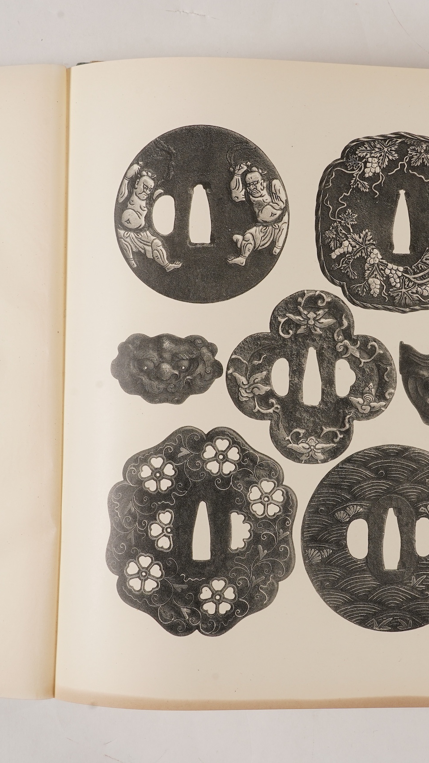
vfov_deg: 34.9
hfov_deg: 19.9
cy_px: 383
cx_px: 308
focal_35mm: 60
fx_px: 1214
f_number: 14
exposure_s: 1/125
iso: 500
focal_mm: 38
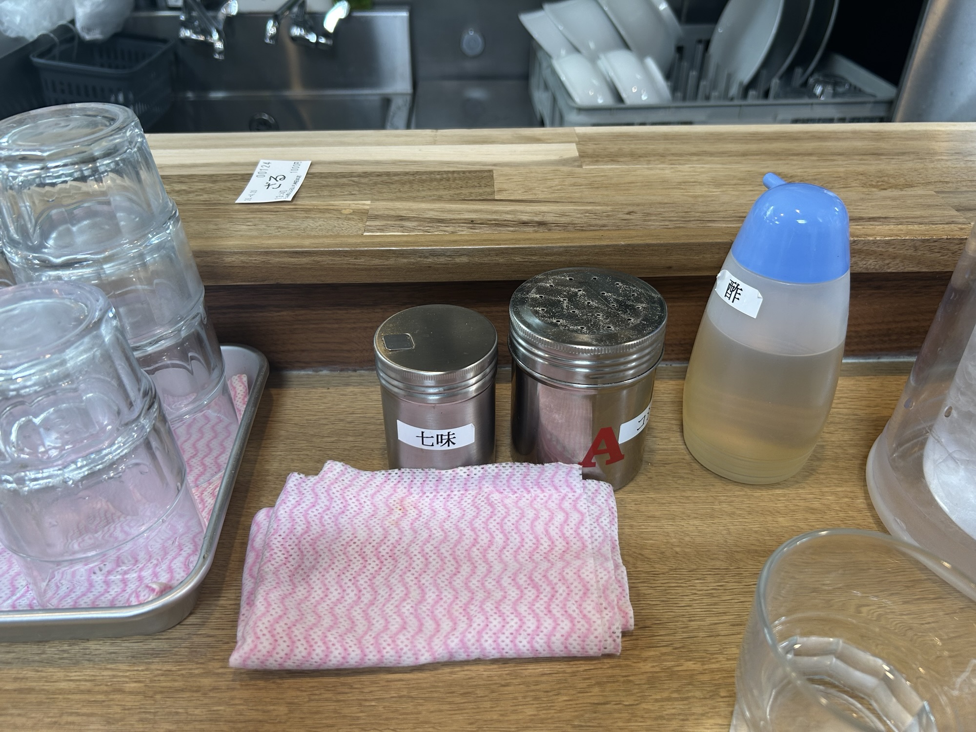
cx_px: 488
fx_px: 733
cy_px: 366
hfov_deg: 67.3
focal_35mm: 26
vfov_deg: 53.1
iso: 64
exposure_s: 1/100
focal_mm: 5.7
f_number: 1.5
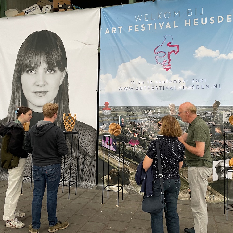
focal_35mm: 31
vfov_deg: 52.5
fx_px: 236
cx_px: 115
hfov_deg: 52.5
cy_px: 116
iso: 125
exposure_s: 1/95
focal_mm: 4.2
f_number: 1.6
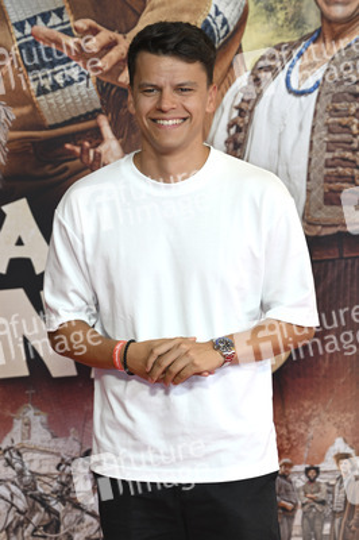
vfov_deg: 27.0
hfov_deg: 18.2
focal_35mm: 75
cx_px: 180
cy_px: 270
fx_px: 1124
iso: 250
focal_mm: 75
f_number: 2.8
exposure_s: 1/160
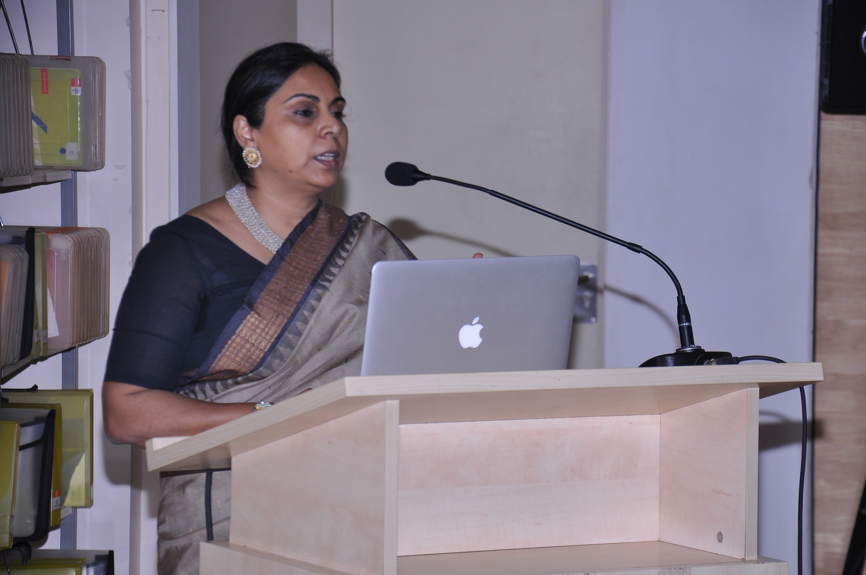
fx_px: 3532
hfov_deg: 14.0
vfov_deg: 9.3
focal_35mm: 147
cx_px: 433
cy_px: 288
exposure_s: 1/60
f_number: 5.6
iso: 400
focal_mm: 98
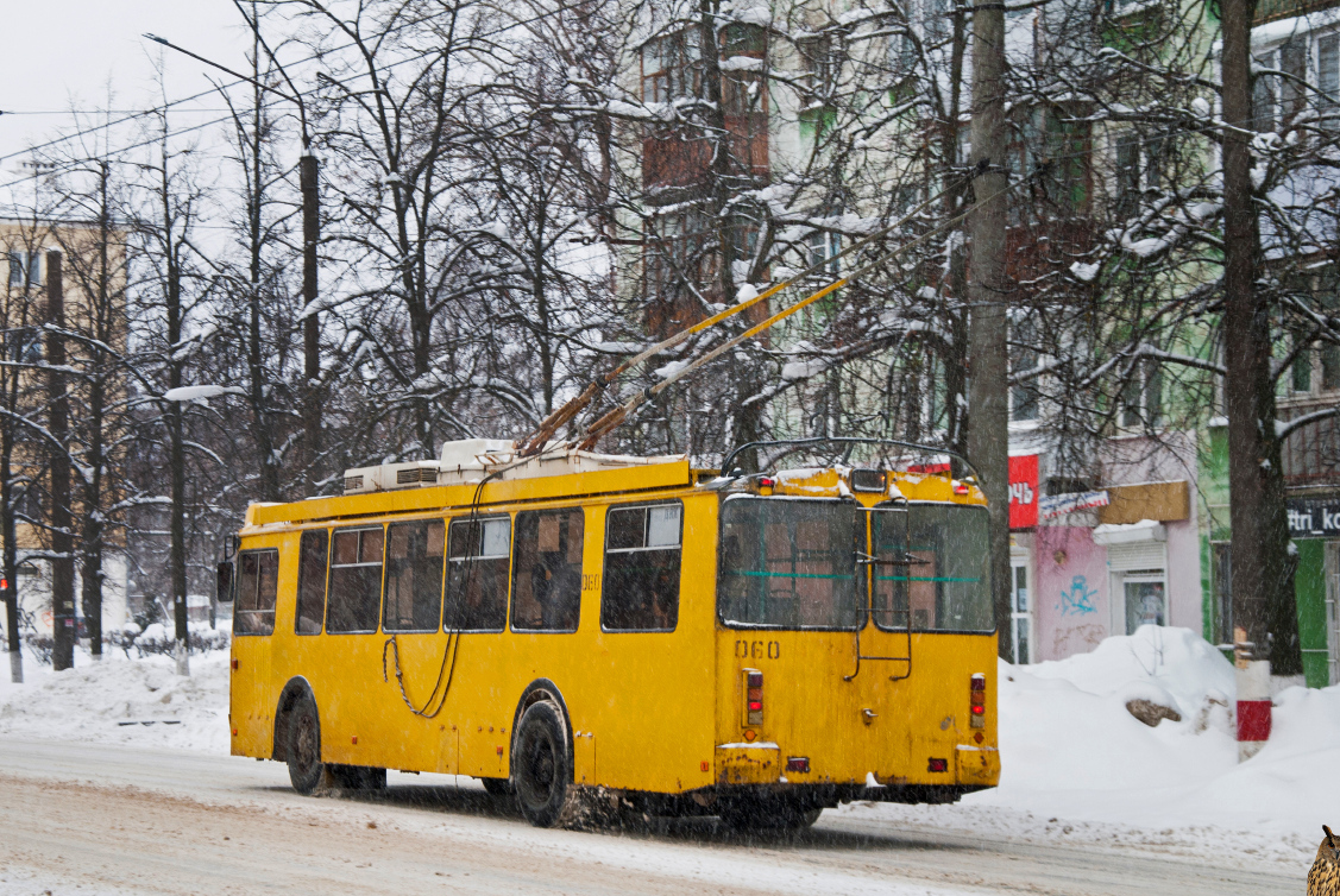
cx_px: 592
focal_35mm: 90
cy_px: 411
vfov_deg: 15.2
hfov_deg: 22.6
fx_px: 3353
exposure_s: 1/80
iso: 100
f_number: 5
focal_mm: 52
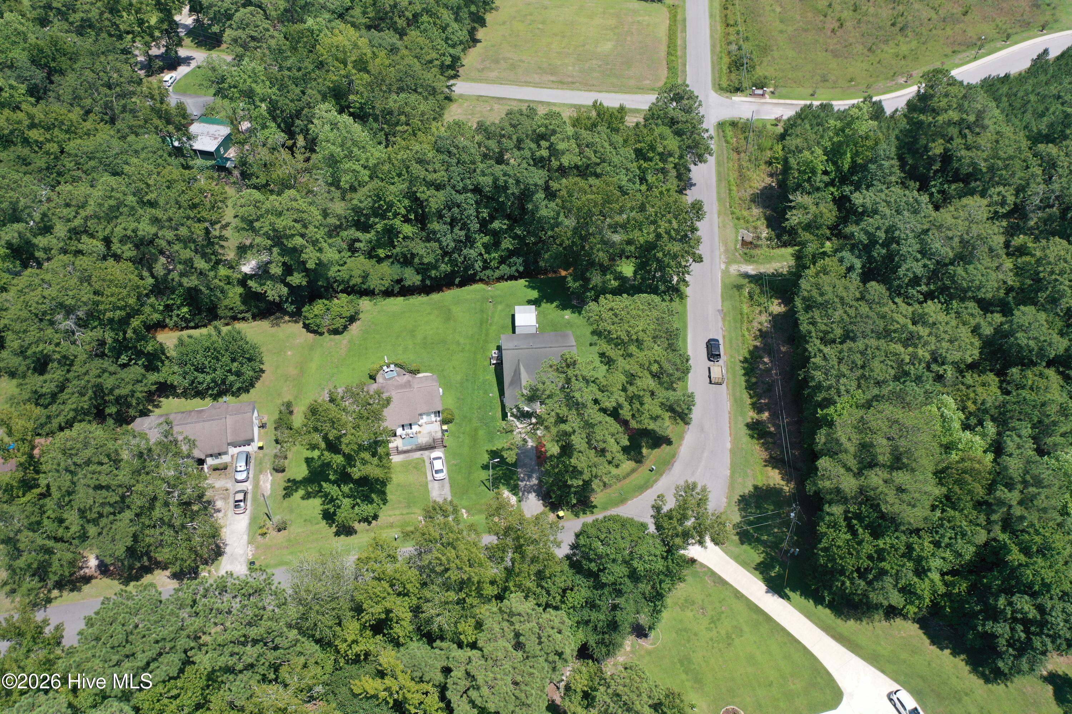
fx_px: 834
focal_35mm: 28
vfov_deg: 46.4
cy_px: 357
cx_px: 536
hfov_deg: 65.5
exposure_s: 1/1250
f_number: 2.8
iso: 100
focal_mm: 10.26
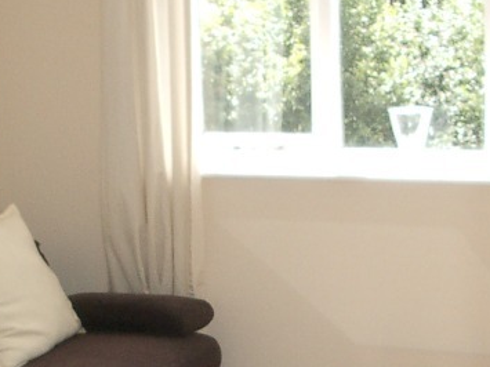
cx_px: 222
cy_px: 323
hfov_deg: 19.4
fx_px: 1429
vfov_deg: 14.5
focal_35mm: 101
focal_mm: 5.8
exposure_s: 1/320
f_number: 2.6
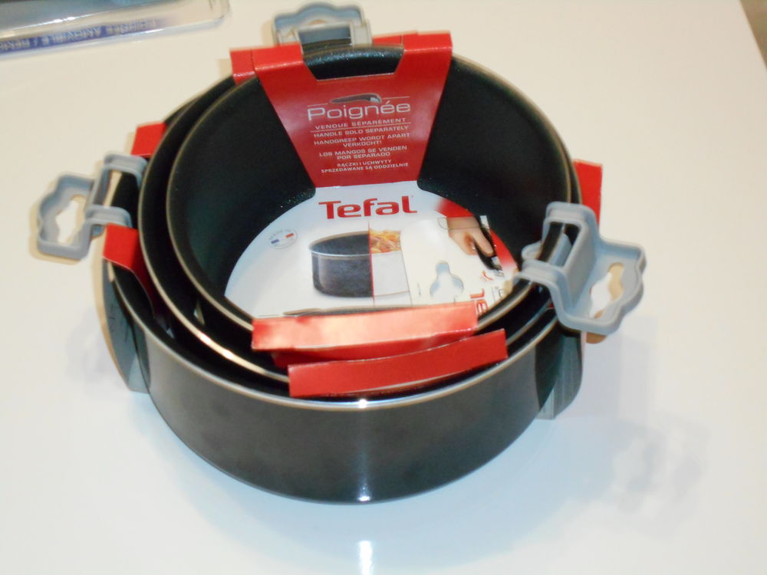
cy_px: 288
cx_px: 384
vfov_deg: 19.4
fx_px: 1684
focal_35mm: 76
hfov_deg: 25.7
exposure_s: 1/8
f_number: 5.8
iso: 800
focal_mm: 13.5
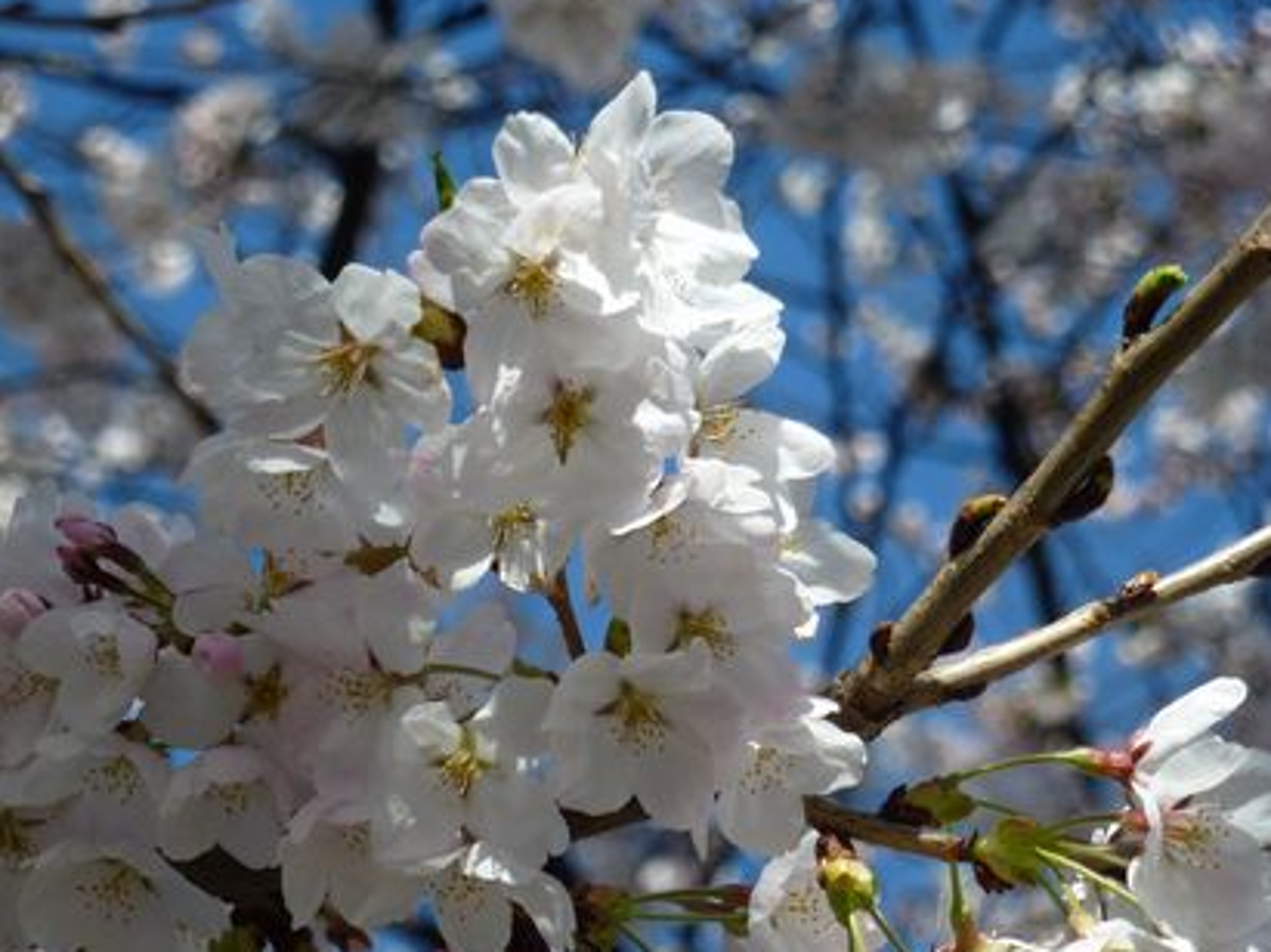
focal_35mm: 181
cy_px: 535
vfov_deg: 8.2
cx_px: 541
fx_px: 6644
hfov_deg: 10.9
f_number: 5.3
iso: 100
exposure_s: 1/400
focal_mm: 27.7
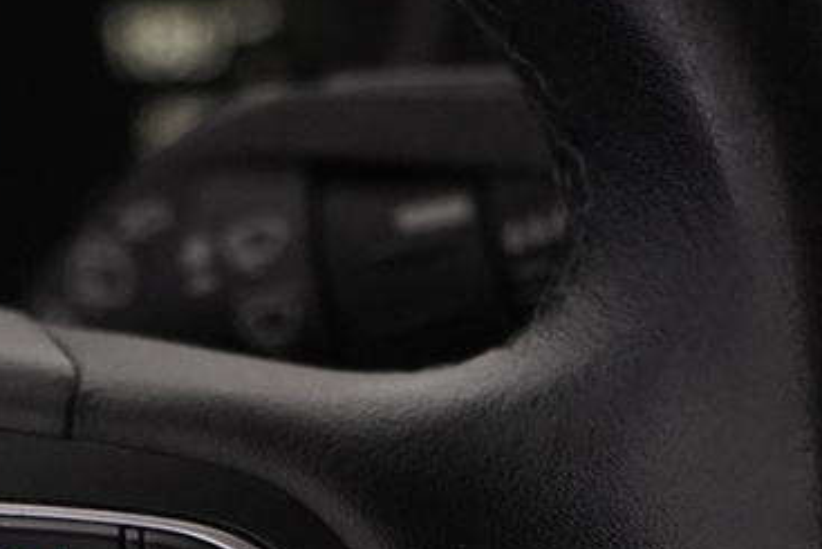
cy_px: 733
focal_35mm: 269
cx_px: 345
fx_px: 6144
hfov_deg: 7.7
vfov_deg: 5.1
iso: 4000
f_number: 5.6
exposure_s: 1/60
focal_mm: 61
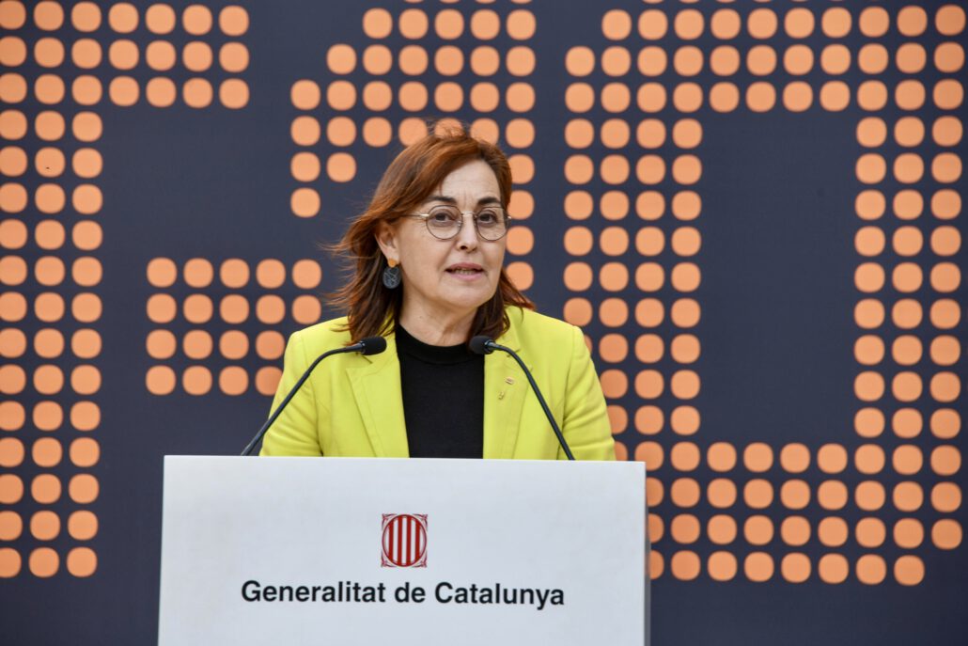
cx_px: 484
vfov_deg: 6.9
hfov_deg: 10.3
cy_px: 323
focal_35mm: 200
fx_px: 5378
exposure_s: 1/125
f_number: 8
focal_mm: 200
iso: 800
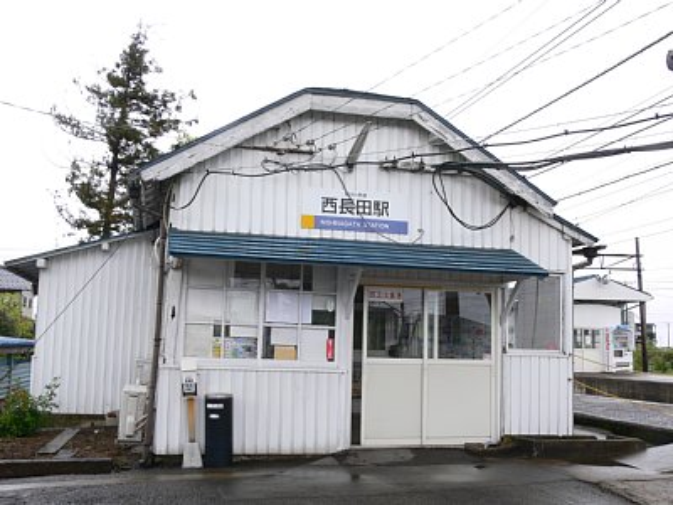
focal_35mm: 35
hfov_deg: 52.6
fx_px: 680
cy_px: 252
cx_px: 336
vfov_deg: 40.7
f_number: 5.6
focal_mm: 7.4
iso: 80
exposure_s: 1/125
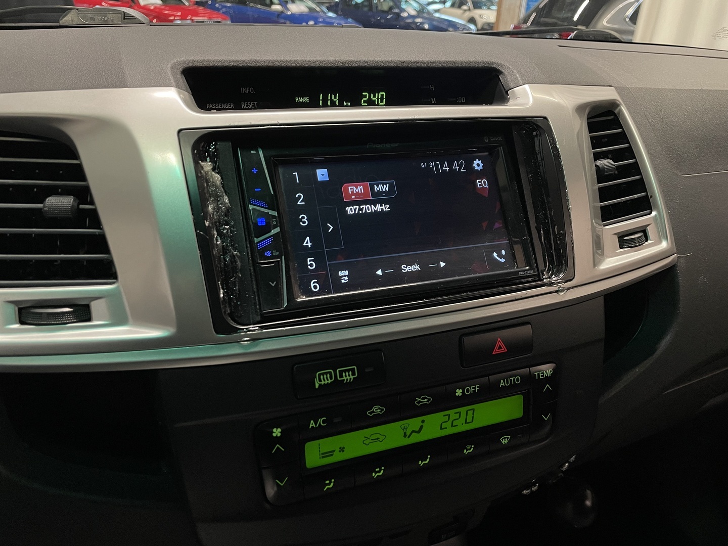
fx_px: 547
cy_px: 273
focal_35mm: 26
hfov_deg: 67.3
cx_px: 364
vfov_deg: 53.1
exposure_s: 1/60
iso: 160
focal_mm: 4.2
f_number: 1.6
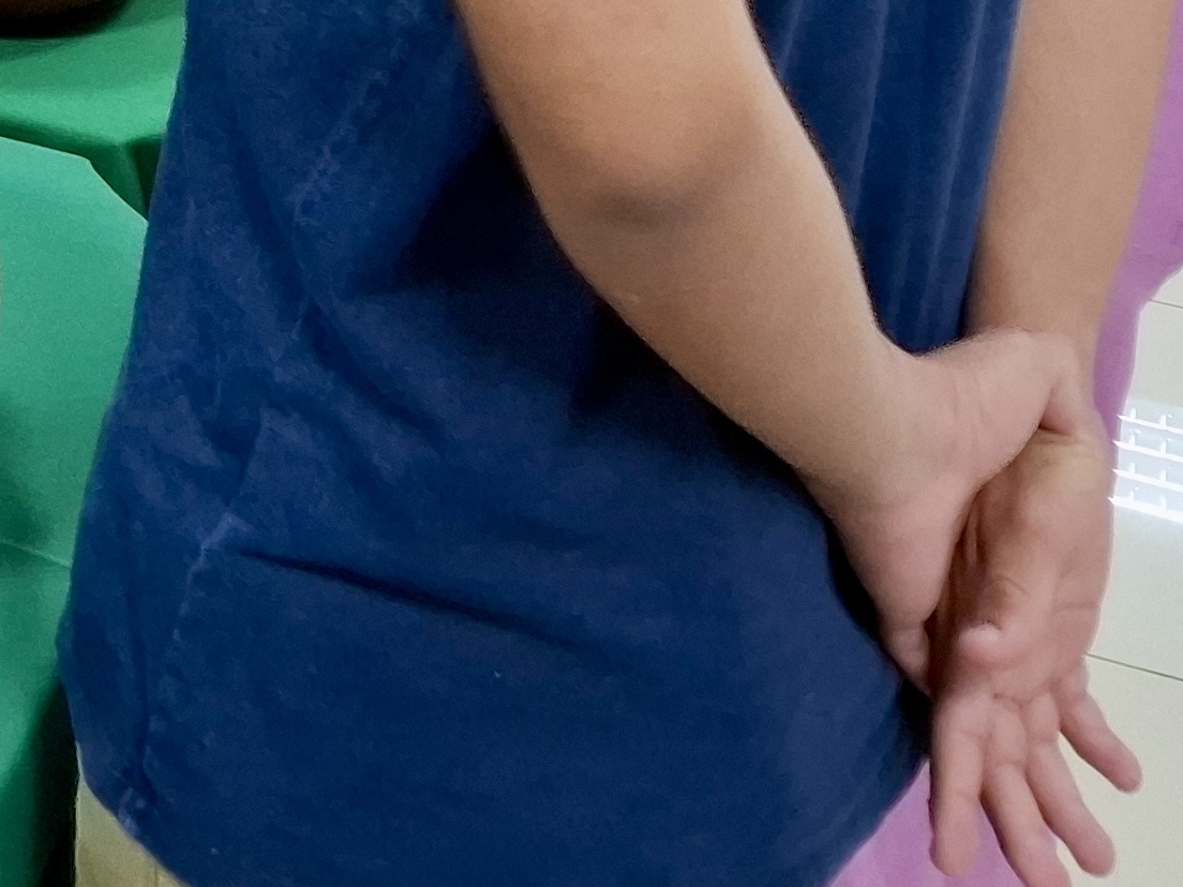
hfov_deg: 20.9
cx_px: -375
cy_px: -513
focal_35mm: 85
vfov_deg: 15.7
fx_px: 2905
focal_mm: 5.54
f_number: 1.8
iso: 320
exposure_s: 1/120
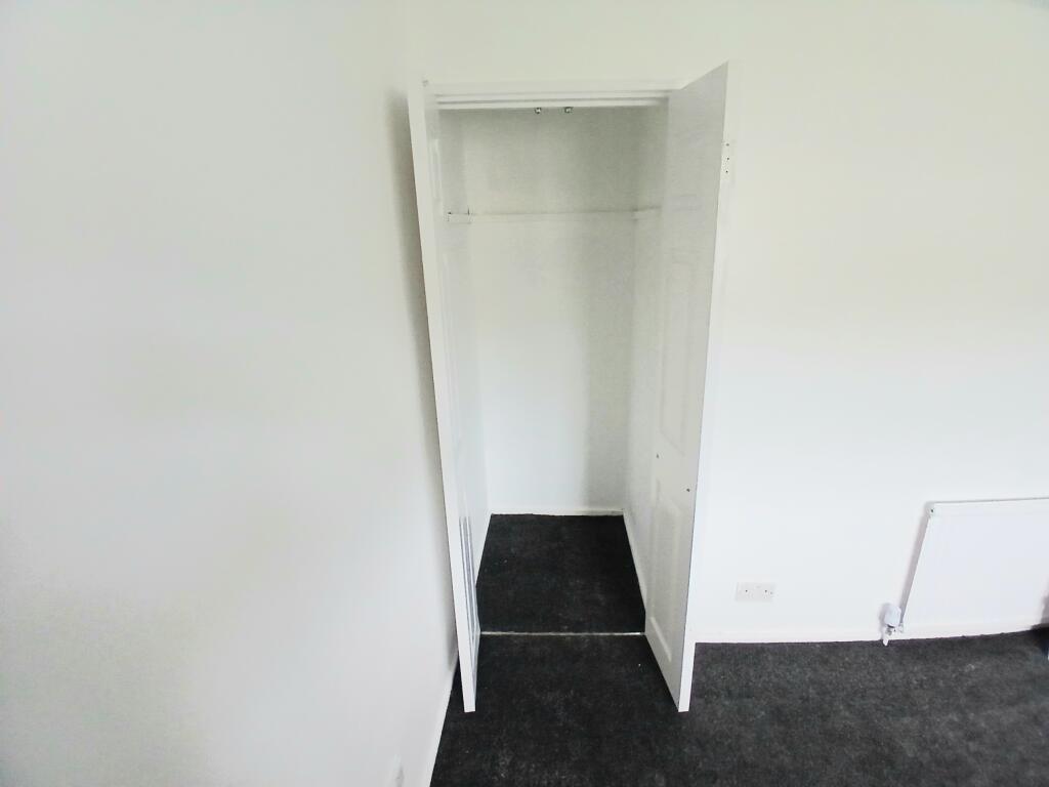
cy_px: 394
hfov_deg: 91.0
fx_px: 515
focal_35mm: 17
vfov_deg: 74.7
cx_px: 524
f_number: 2.2
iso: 250
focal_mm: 1.4
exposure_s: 1/33.3
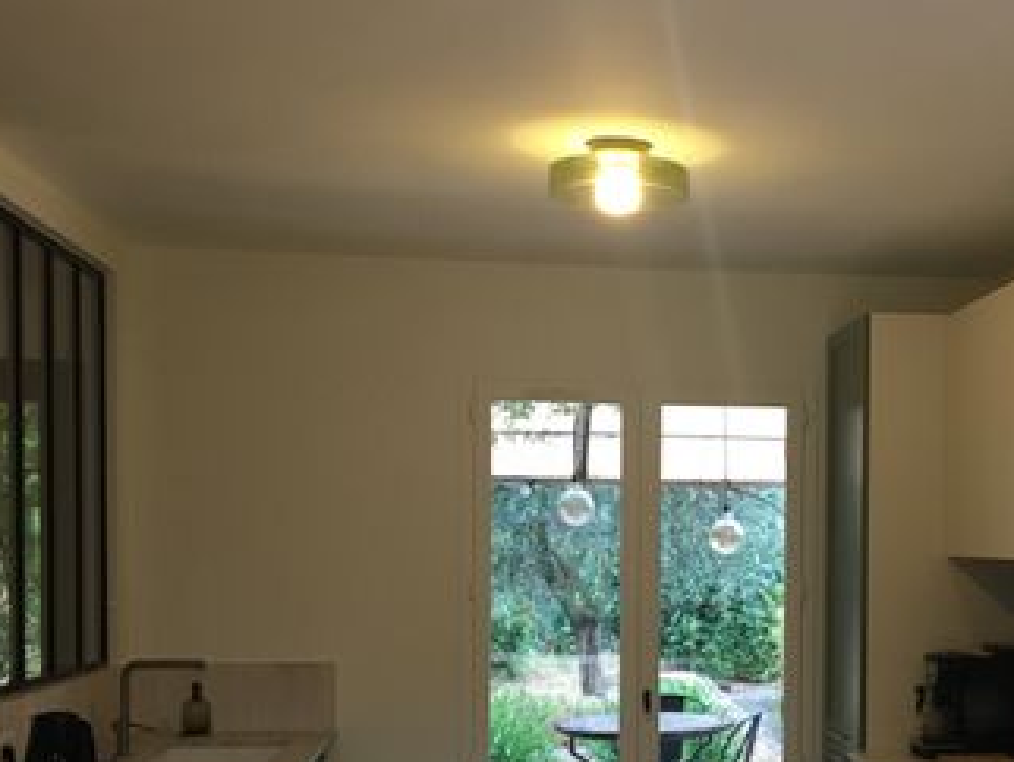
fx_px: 1583
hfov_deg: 34.6
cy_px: 605
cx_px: 784
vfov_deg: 26.6
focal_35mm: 54
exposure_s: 1/33
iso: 125
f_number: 2.2
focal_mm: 4.15
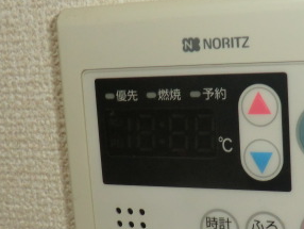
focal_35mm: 76
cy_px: 164
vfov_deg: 19.3
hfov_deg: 25.5
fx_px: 668
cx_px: 204
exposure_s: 1/60
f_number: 3.6
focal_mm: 6.1
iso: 250
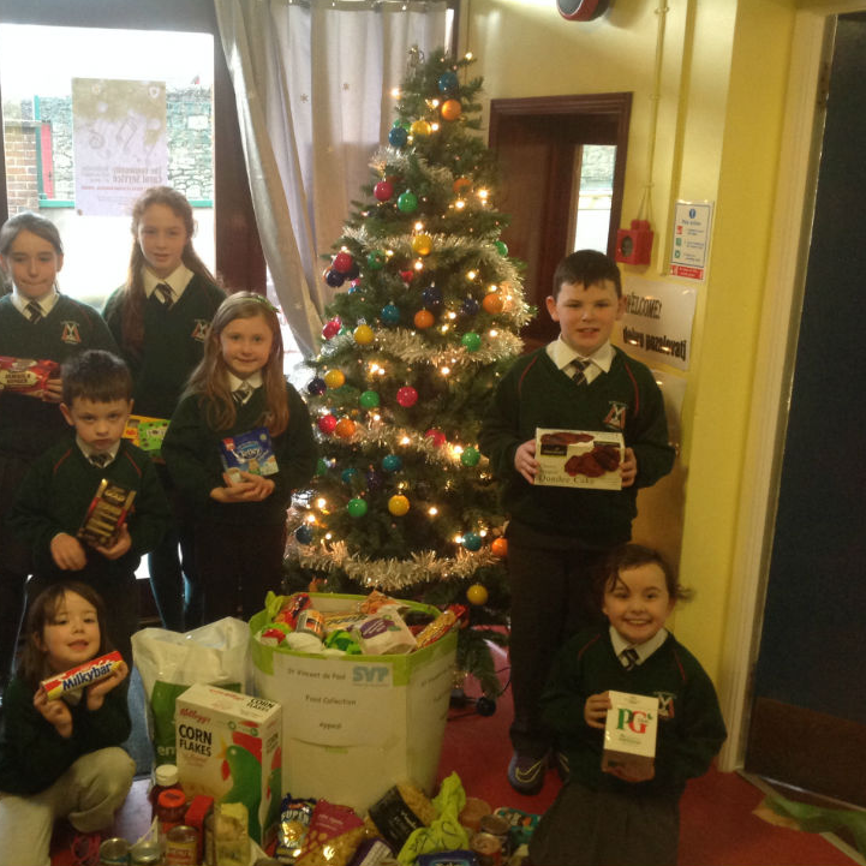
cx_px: 303
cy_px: 428
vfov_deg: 40.0
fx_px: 1189
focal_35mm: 42
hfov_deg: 39.6
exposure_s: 1/15
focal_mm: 4.28
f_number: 2.4
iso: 200
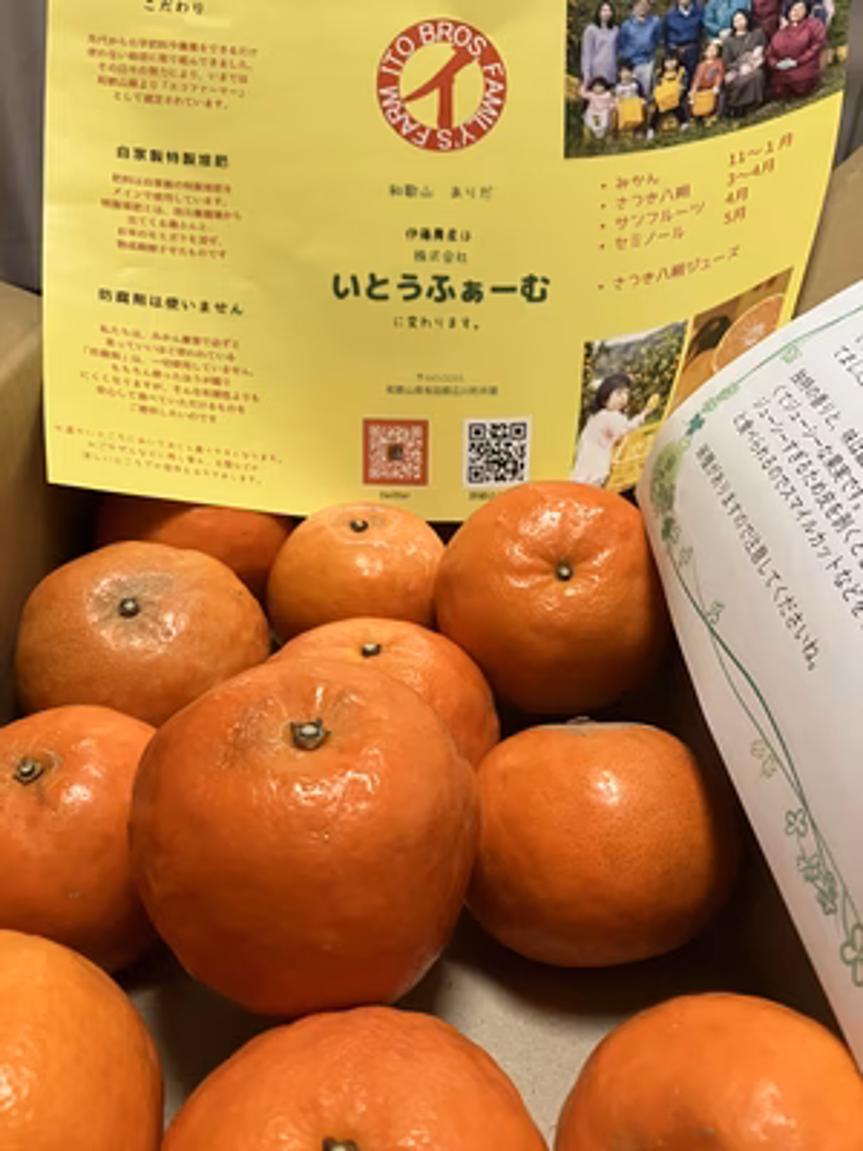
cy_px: 576
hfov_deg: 49.7
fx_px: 931
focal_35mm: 28
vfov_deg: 63.4
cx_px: 432
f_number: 1.8
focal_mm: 3.99
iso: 320
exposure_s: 1/60
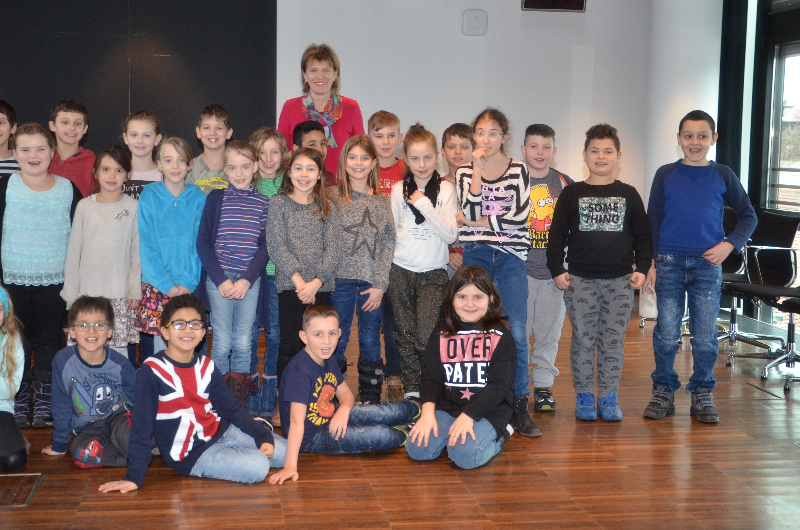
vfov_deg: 26.3
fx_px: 1131
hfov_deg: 38.9
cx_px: 346
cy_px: 221
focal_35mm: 51
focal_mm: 28
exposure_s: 1/60
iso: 800
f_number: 4
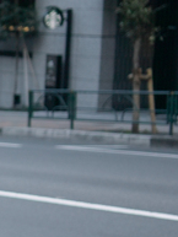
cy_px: 252
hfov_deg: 6.2
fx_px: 1431
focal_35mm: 209
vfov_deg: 9.4
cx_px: -448
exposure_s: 1/125
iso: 100
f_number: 2.8
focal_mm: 24.2
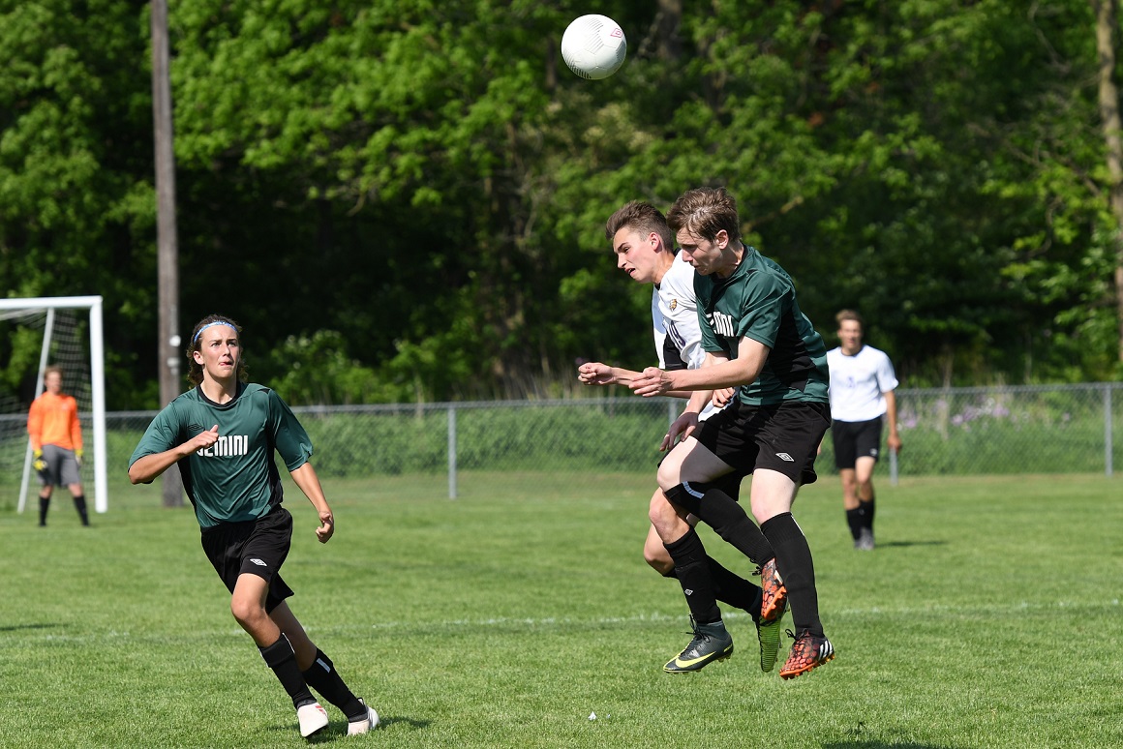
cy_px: 374
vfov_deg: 5.7
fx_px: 7488
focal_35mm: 240
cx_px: 562
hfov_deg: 8.6
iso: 125
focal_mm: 160
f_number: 5
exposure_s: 1/1000
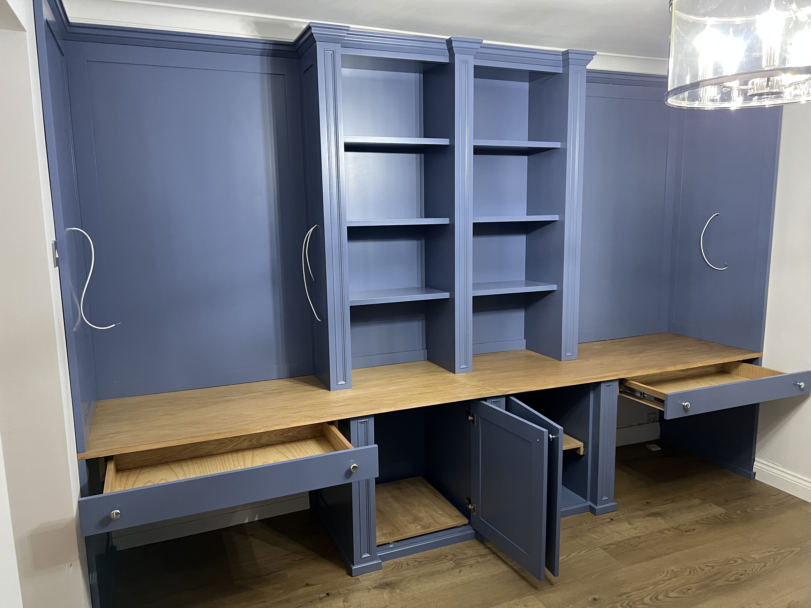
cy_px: 304
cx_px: 406
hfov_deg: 67.3
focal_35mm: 26
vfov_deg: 53.1
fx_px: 609
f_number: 1.5
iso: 500
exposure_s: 1/50
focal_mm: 5.7
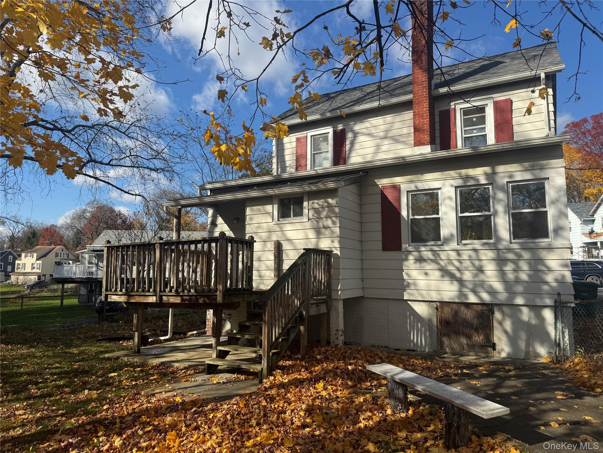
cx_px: 302
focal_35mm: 24
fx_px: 418
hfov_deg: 71.6
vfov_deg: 56.8
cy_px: 226
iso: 80
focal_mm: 6.76
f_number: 1.78
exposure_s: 1/4310
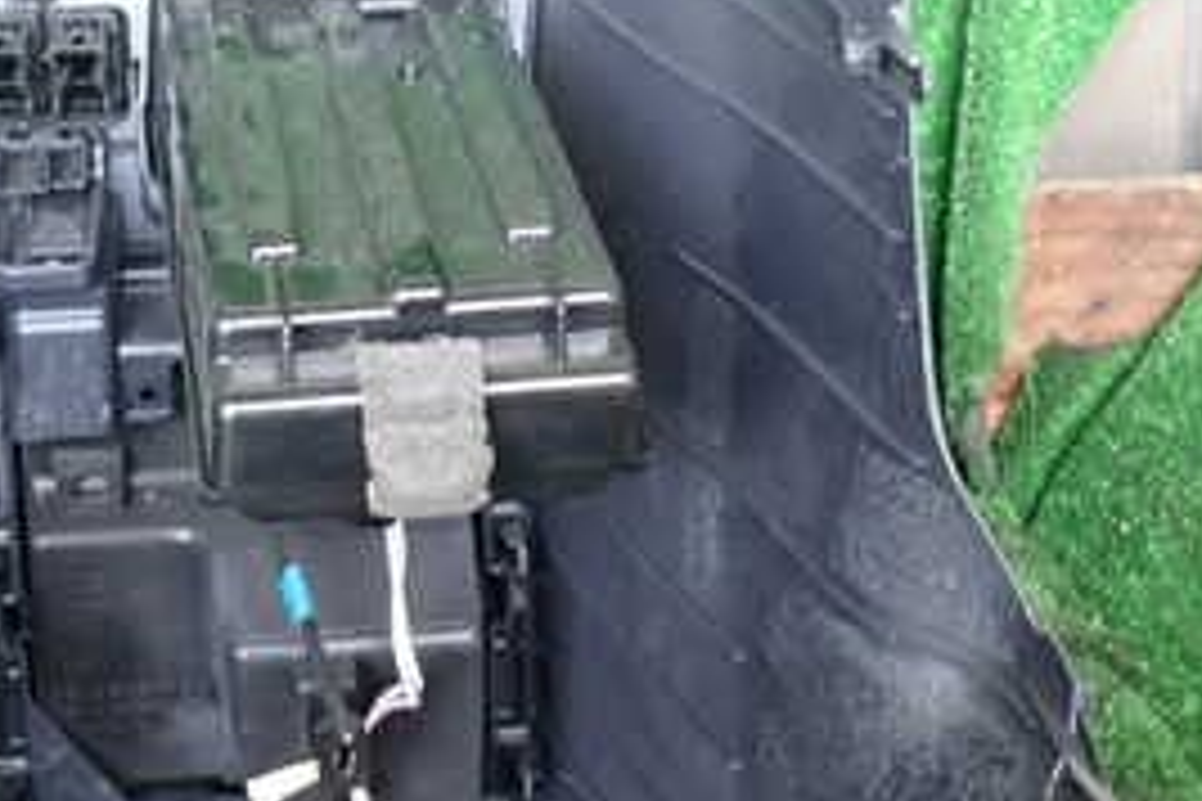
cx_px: 302
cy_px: 306
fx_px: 2337
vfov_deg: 19.4
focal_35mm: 70
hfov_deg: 28.4
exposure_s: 1/30
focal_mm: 5.4
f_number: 2.3
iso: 200
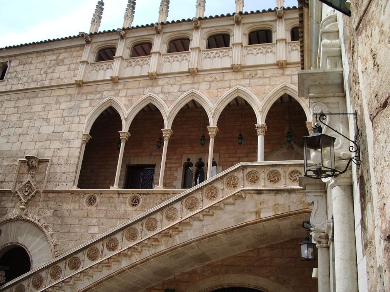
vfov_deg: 40.7
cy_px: 146
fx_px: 394
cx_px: 195
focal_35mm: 35
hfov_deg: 52.6
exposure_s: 1/250
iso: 50
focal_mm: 5.8
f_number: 4.3
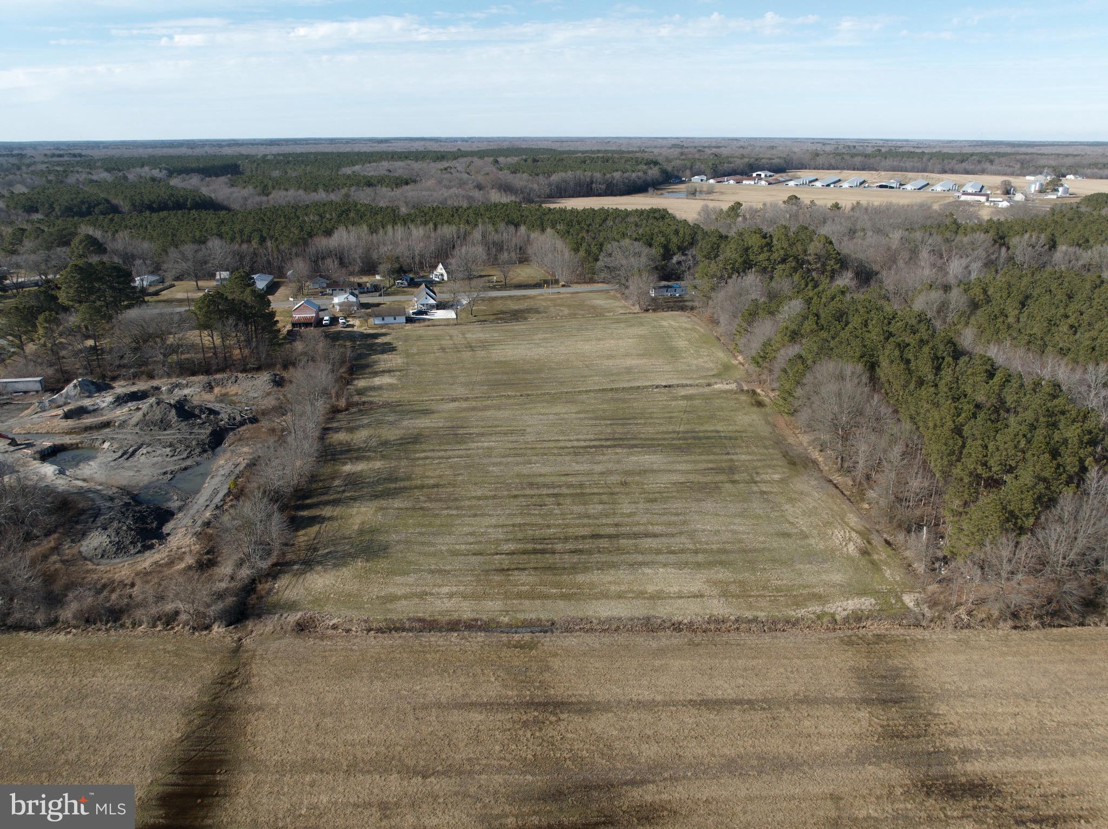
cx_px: 554
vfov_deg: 56.8
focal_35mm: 24
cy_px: 414
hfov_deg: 71.6
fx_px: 768
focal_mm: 12.29
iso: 120
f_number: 2.8
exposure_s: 1/1600
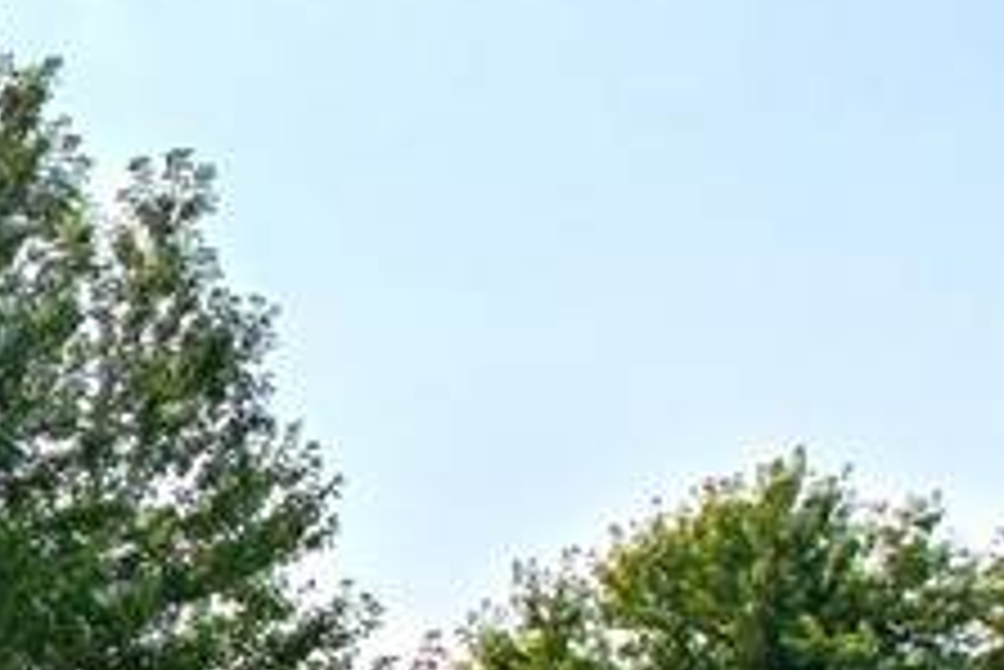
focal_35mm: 73
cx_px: -887
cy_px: 803
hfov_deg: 19.3
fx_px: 2037
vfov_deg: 17.8
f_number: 9
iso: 200
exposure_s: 1/1600
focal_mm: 10
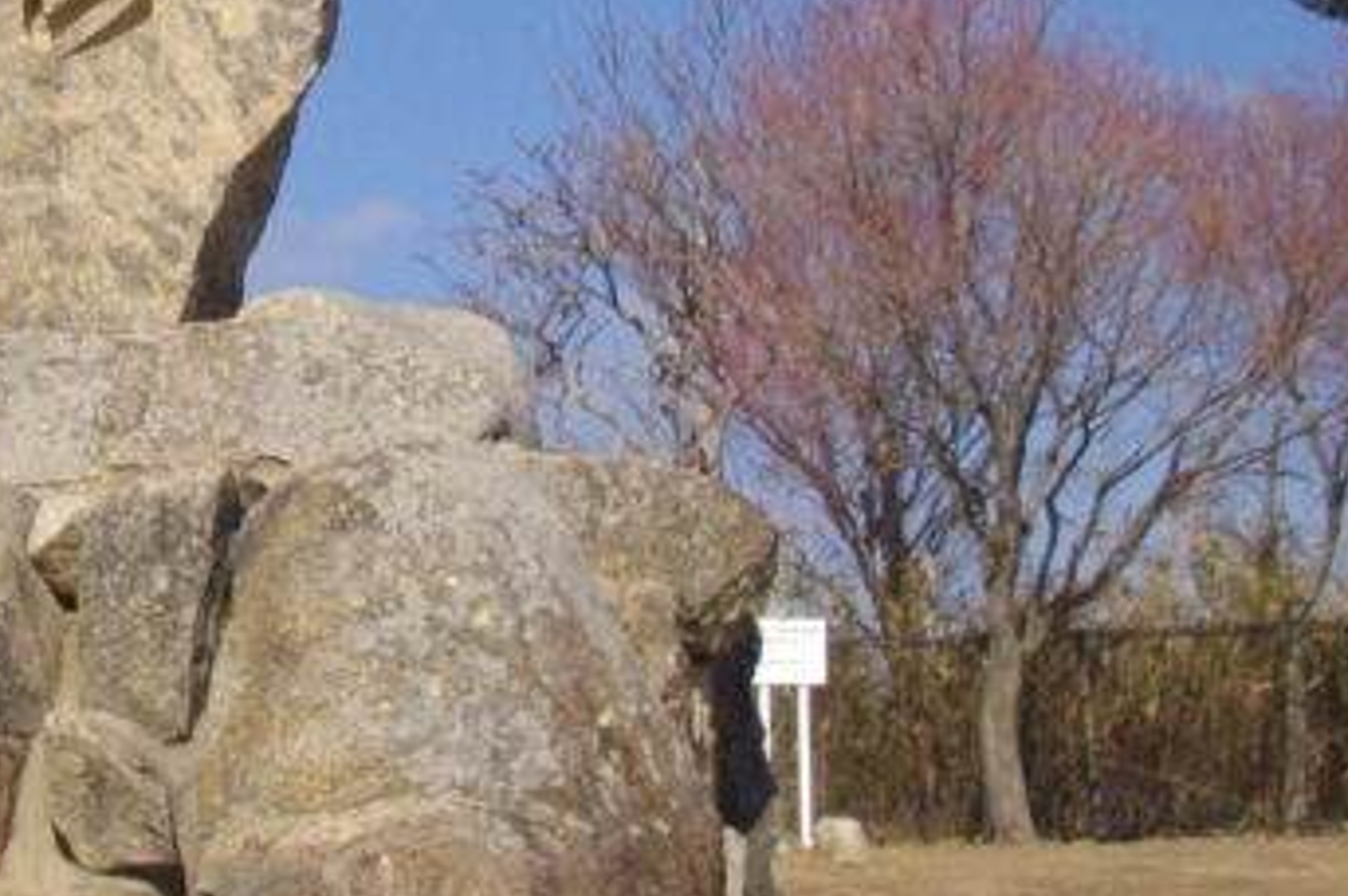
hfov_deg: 17.5
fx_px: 4302
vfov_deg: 11.8
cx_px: 75
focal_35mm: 115
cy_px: 94
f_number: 5.6
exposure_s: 1/640
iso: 100
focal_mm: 6.2
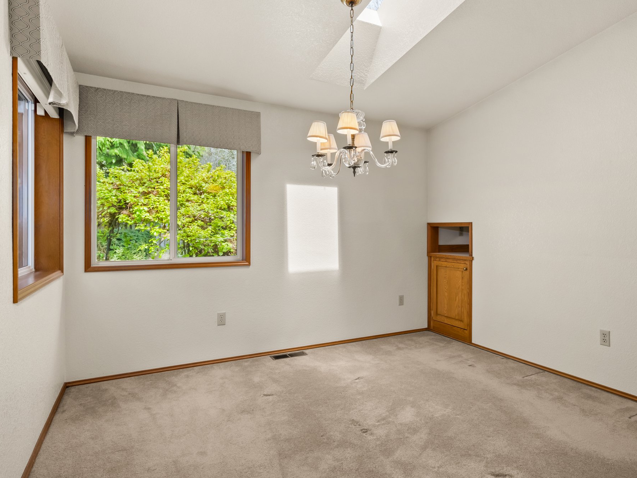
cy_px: 237
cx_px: 351
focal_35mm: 21
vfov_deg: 63.5
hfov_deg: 78.7
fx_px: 386
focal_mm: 19
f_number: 8
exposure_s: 1/15
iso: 500
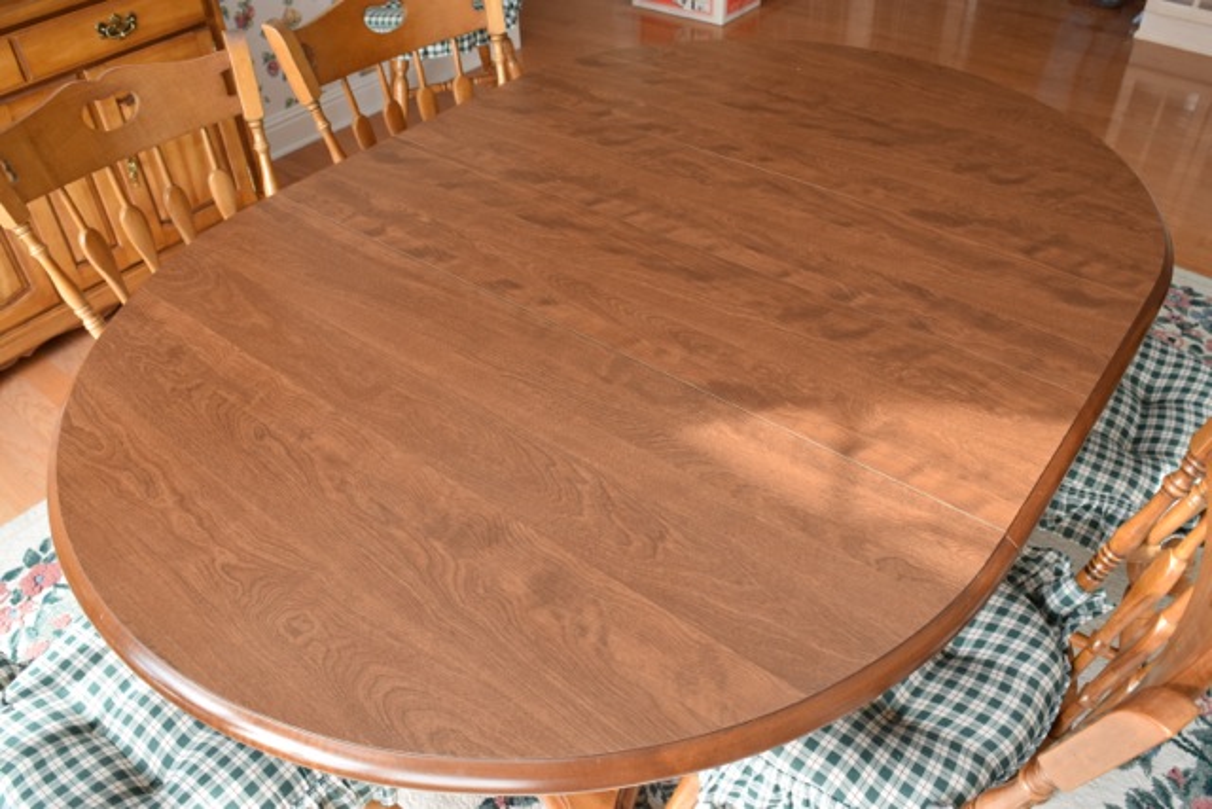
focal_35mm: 27
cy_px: 404
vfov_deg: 48.0
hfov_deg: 67.4
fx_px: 909
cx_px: 606
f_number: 5.6
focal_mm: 18
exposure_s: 1/125
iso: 800
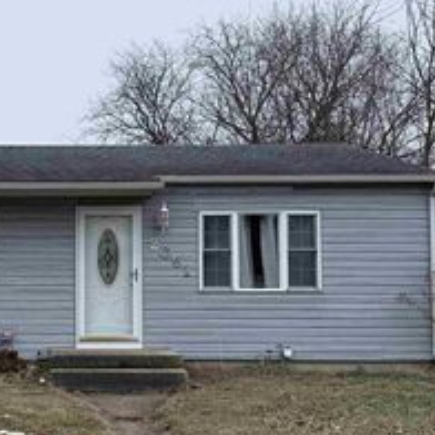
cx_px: 49
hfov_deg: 30.3
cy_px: 274
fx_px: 768
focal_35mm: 54
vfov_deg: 31.5
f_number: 1.78
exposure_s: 1/931
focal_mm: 6.76
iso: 80
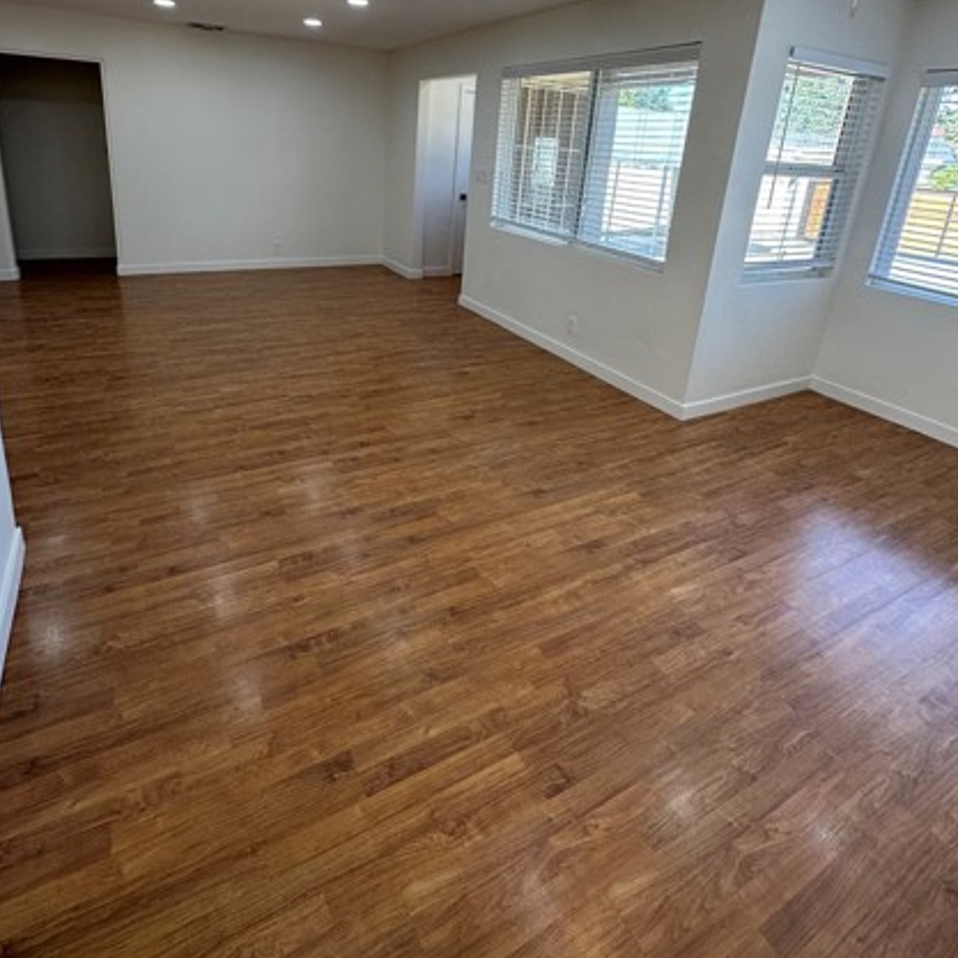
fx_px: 595
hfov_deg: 77.5
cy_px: 319
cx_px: 432
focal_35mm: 19
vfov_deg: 75.3
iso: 80
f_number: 2.2
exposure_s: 1/120
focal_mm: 2.22
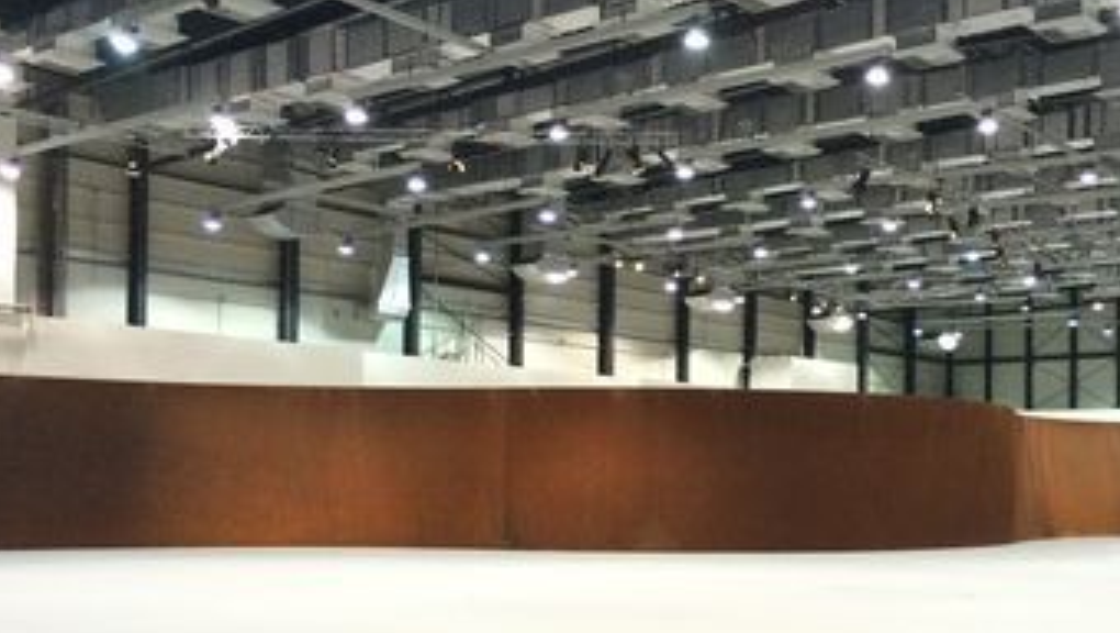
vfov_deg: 24.7
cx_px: 692
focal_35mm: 48
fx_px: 1427
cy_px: 473
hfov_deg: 42.6
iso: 250
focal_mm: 4.12
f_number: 2.2
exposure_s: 1/33
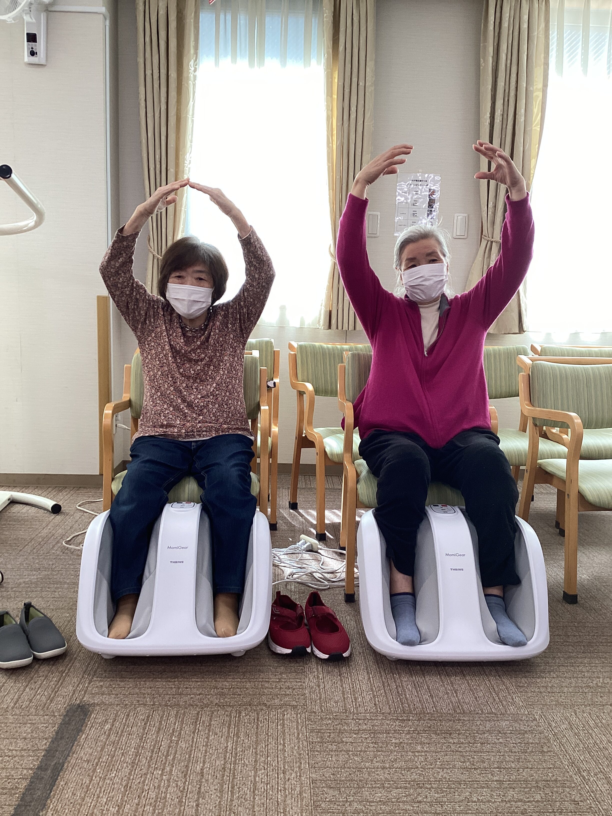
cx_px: 306
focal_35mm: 31
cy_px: 408
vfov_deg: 58.4
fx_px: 731
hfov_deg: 45.4
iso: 50
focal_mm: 3.3
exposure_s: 1/50
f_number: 2.4
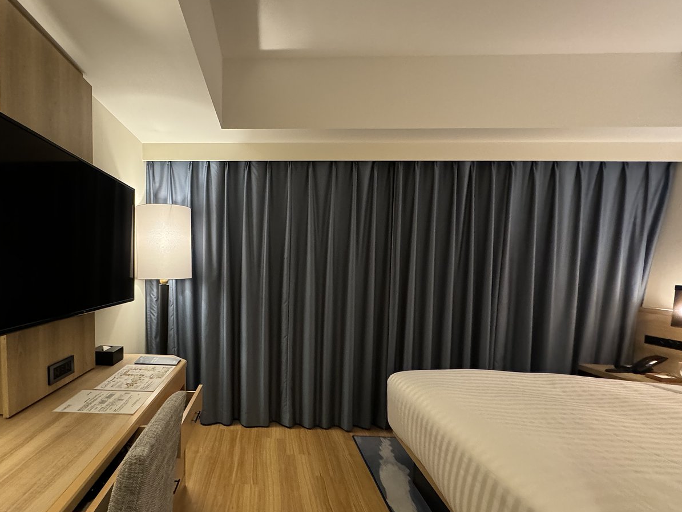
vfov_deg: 71.3
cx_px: 247
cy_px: 286
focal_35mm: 18
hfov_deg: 85.7
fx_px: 355
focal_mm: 2.22
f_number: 2.2
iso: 800
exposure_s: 1/50
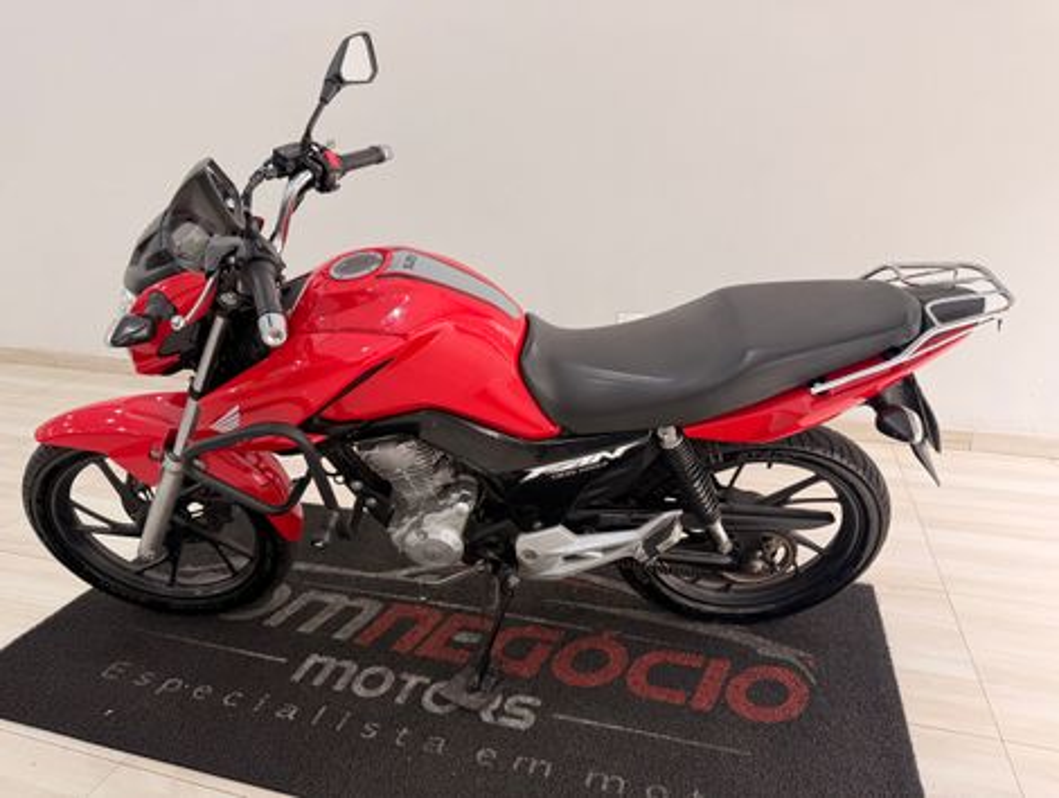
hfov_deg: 71.5
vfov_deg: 56.9
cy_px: 399
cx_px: 530
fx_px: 735
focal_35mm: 24
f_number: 1.78
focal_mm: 6.76
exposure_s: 1/120
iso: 125
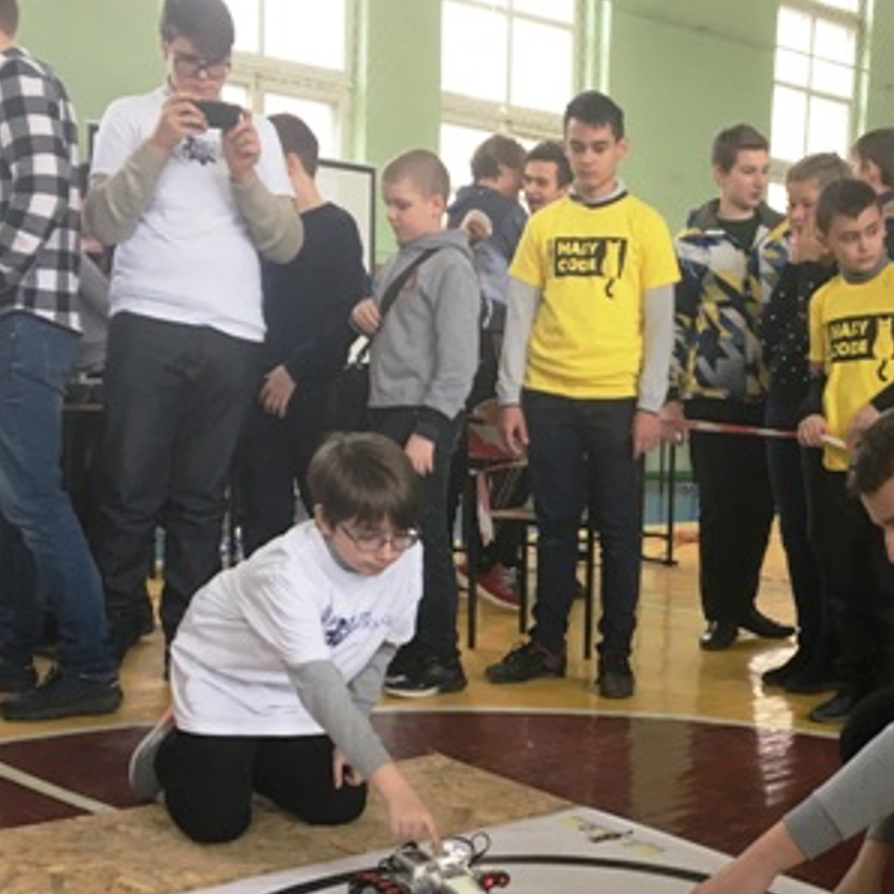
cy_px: 576
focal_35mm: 55
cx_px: 672
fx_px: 1607
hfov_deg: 30.6
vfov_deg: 30.9
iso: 50
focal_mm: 4.15
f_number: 2.2
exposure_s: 1/33
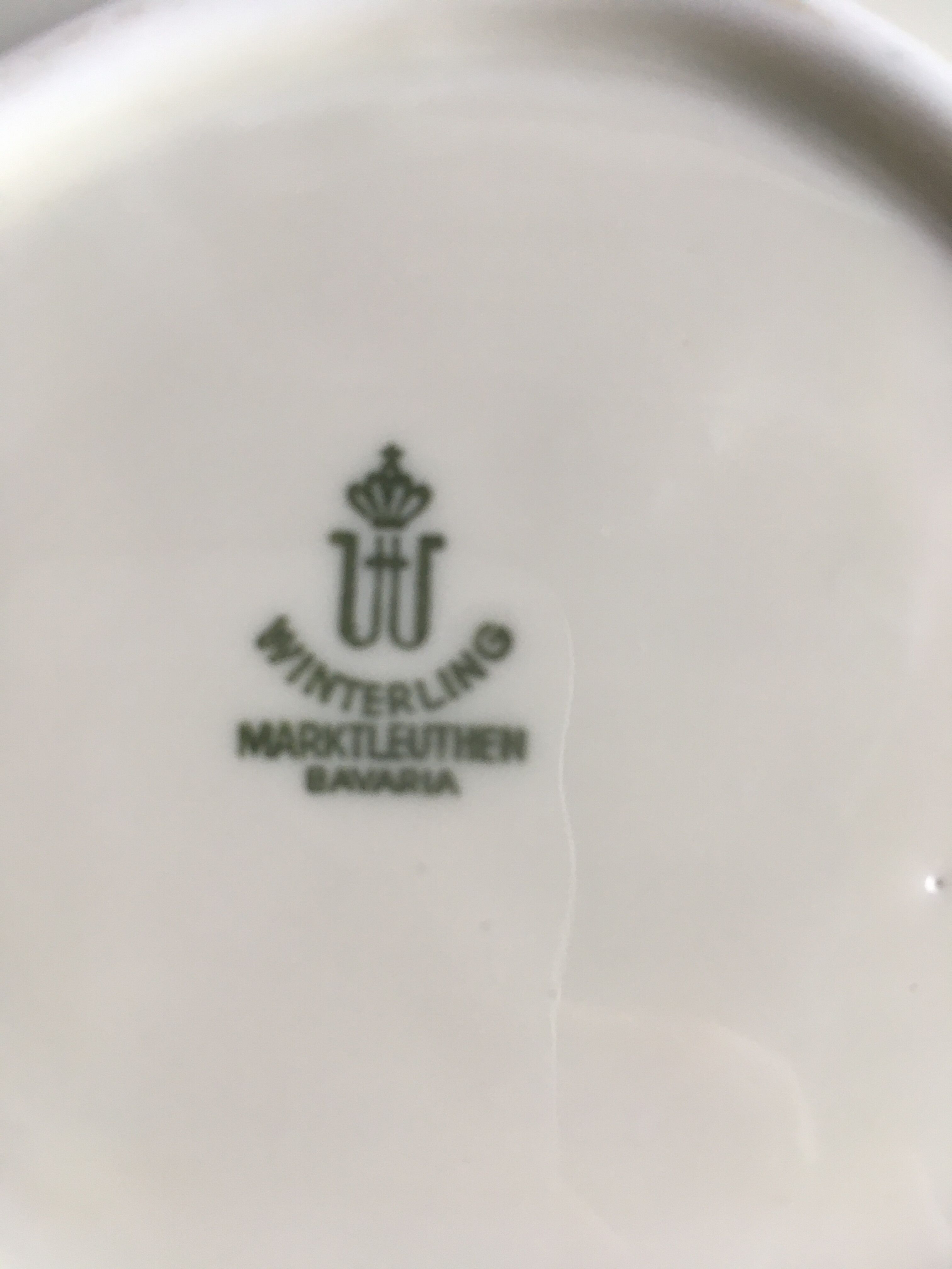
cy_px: 634
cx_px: 476
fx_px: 1063
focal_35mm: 29
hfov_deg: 48.2
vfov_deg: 61.7
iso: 25
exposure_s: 1/40
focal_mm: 4.15
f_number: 2.2
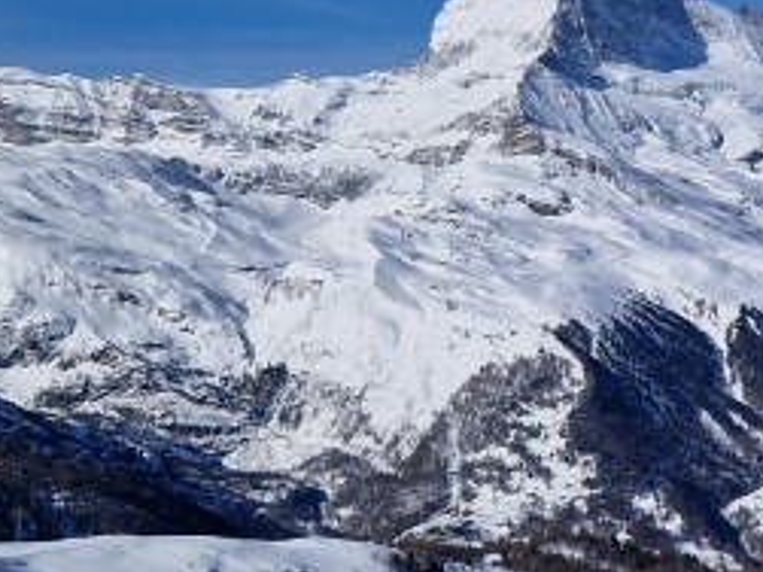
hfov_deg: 19.0
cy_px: 262
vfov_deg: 15.7
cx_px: 1049
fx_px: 2071
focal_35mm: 94
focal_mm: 5.4
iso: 50
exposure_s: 1/7440
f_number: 1.8
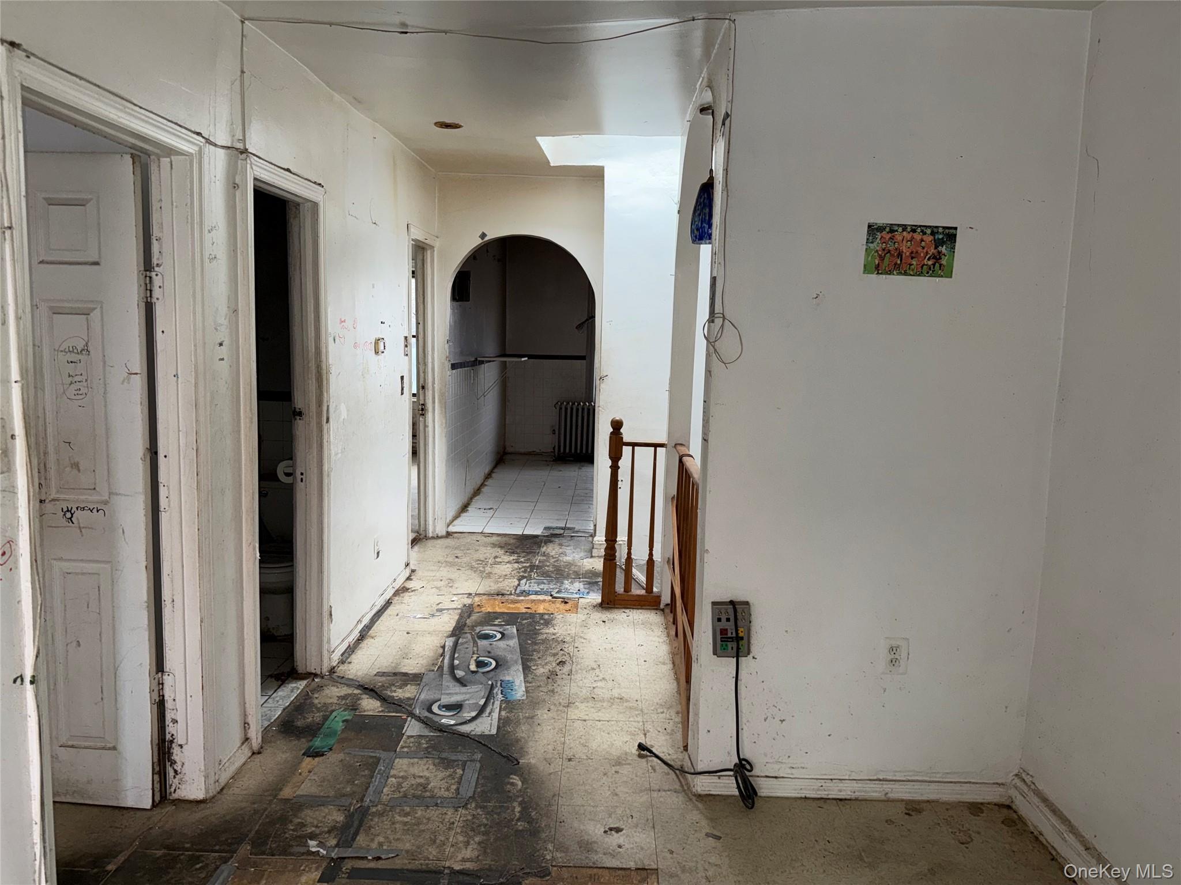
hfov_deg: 71.6
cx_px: 590
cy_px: 442
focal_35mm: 24
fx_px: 819
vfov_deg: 56.8
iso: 80
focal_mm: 6.76
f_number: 1.78
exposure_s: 1/56
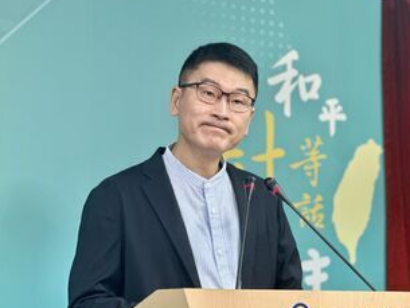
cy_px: 184
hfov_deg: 19.4
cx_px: 268
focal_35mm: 101
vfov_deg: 14.6
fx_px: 1197
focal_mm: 9
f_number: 2.8
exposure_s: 1/60
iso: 125
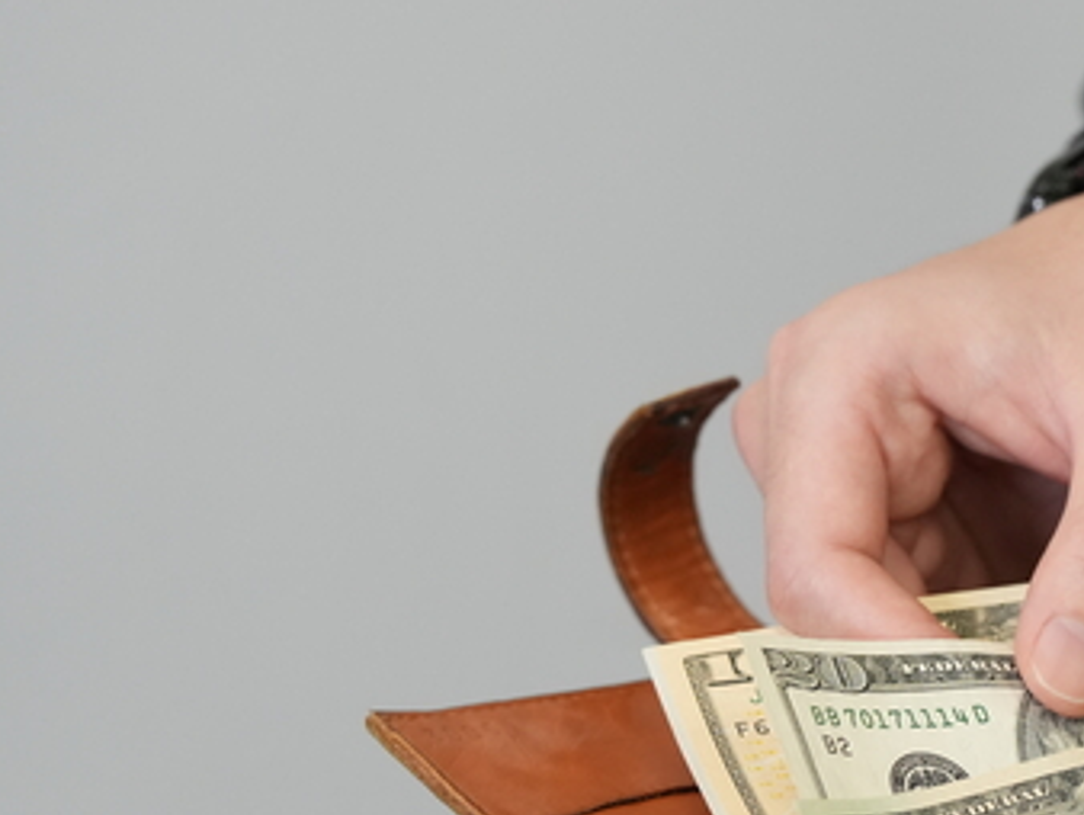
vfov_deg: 4.2
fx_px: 11156
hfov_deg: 5.6
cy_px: 566
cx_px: 1007
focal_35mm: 356
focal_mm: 179
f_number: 5
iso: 4000
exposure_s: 1/200
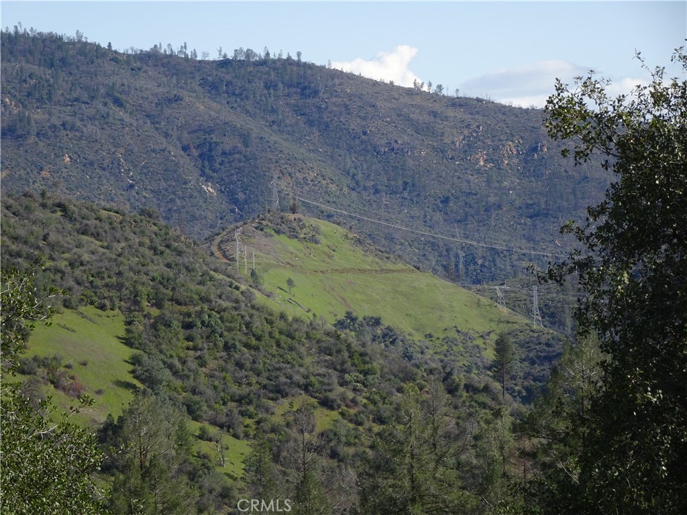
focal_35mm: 183
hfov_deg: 10.8
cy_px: 258
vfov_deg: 8.1
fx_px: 3632
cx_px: 344
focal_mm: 31.31
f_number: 5.6
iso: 80
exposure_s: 1/320
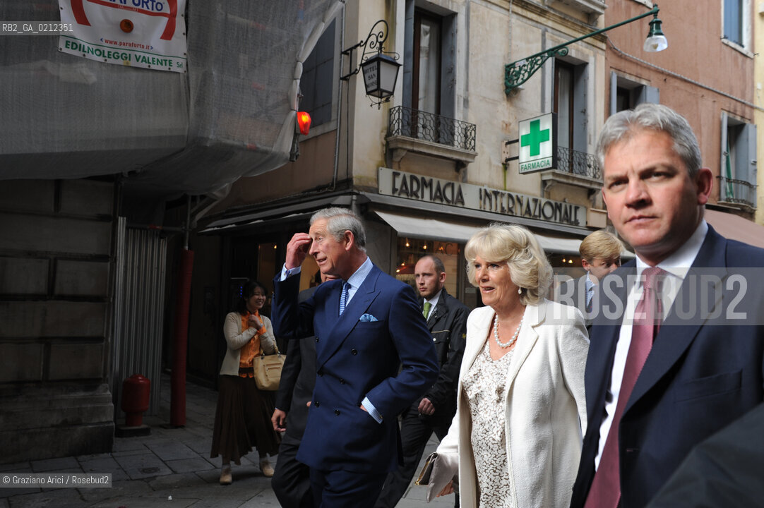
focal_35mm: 31
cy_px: 254
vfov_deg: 42.3
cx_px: 382
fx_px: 657
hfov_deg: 60.3
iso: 400
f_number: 5.6
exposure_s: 1/250
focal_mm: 31
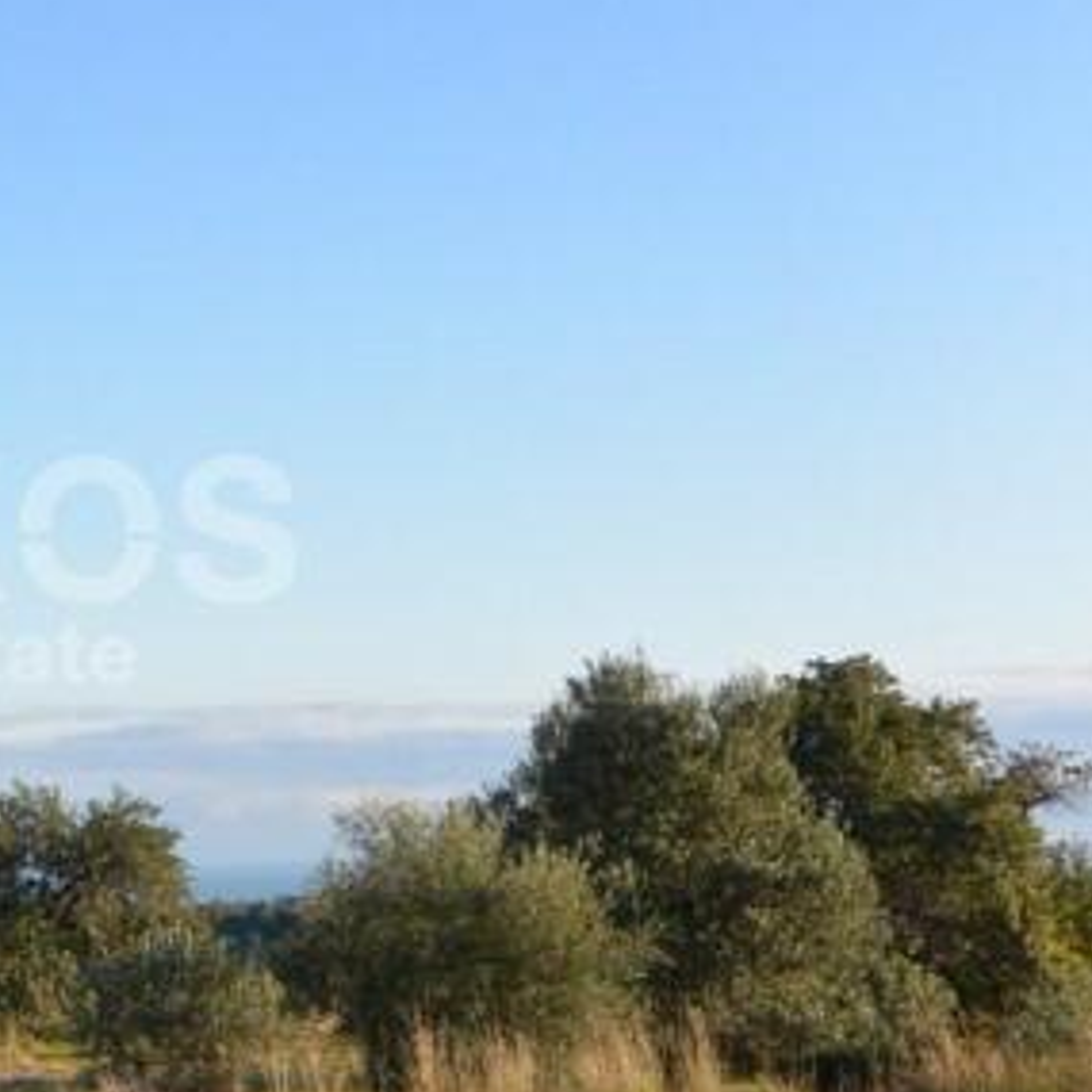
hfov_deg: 18.9
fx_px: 3141
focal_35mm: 88
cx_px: -140
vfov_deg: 19.7
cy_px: 561
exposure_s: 1/500
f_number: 5.6
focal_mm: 16.9
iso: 160
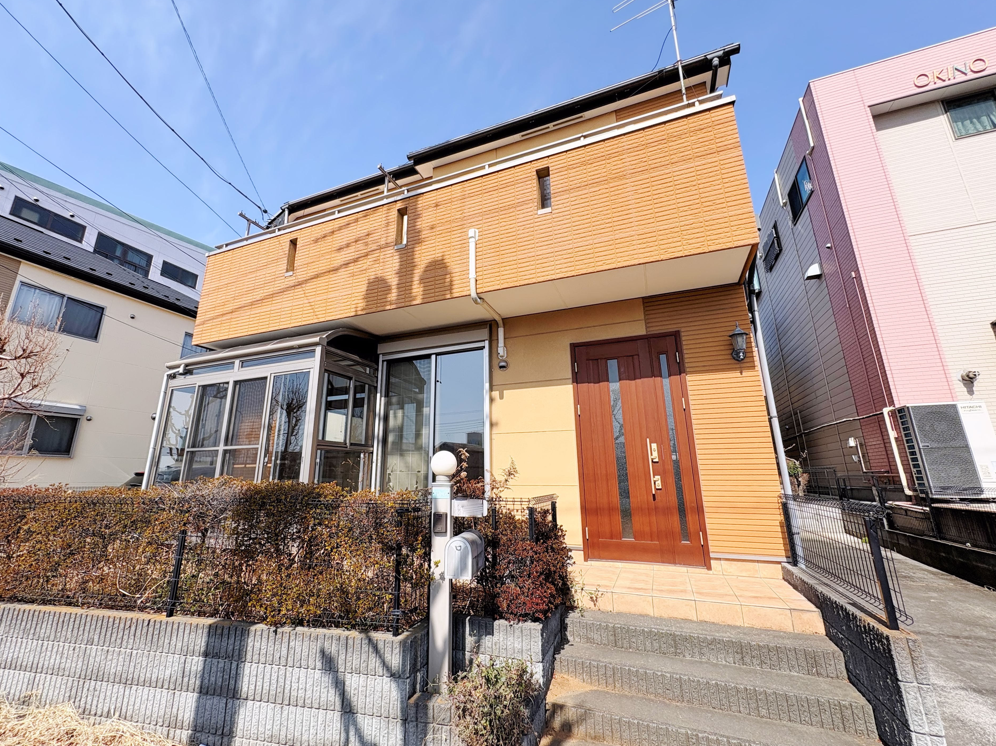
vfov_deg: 81.7
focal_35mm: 15
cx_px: 475
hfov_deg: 98.1
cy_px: 363
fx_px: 431
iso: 40
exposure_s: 1/1395
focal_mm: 2.22
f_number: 2.2
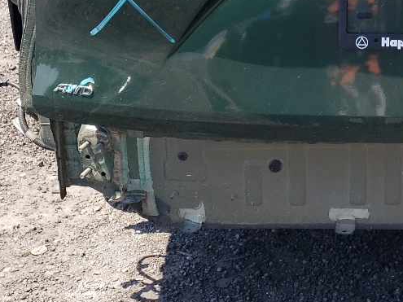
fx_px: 978
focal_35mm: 84
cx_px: 440
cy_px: -51
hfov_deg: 22.1
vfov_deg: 16.9
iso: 50
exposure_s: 1/1250
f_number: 1.5
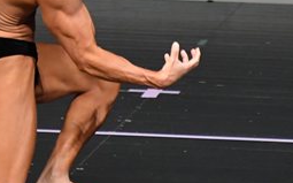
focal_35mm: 1393
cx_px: 10
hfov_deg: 1.5
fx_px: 11116
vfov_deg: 0.9
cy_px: -41
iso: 4000
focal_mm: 300
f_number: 5.6
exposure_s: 1/400
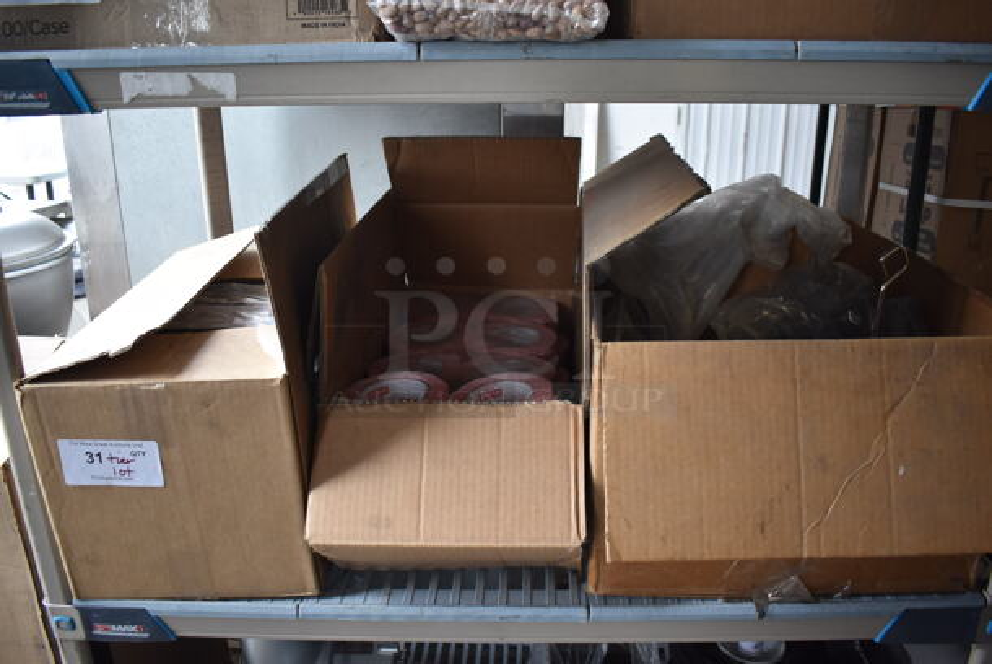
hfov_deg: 67.3
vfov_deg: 48.0
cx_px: 496
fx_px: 745
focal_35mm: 27
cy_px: 332
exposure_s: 1/160
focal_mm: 18
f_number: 3.5
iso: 800
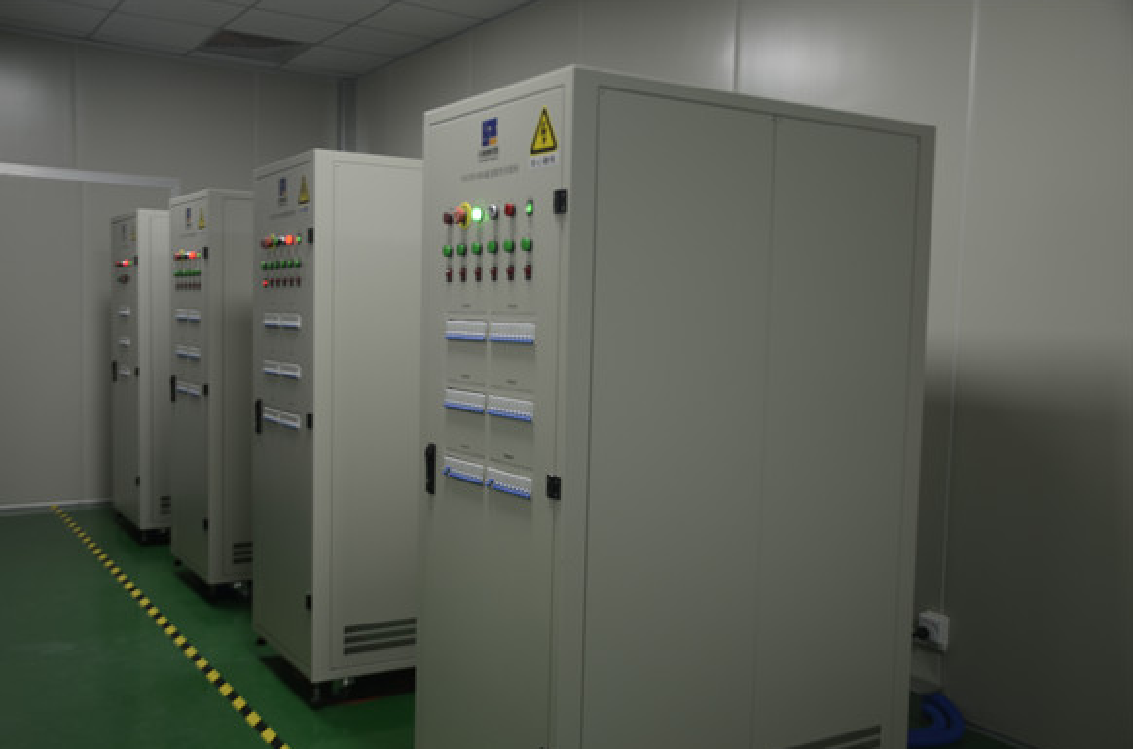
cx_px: 553
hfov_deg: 55.9
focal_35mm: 34
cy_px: 382
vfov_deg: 38.7
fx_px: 1067
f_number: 3
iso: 100
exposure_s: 1/8
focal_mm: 22
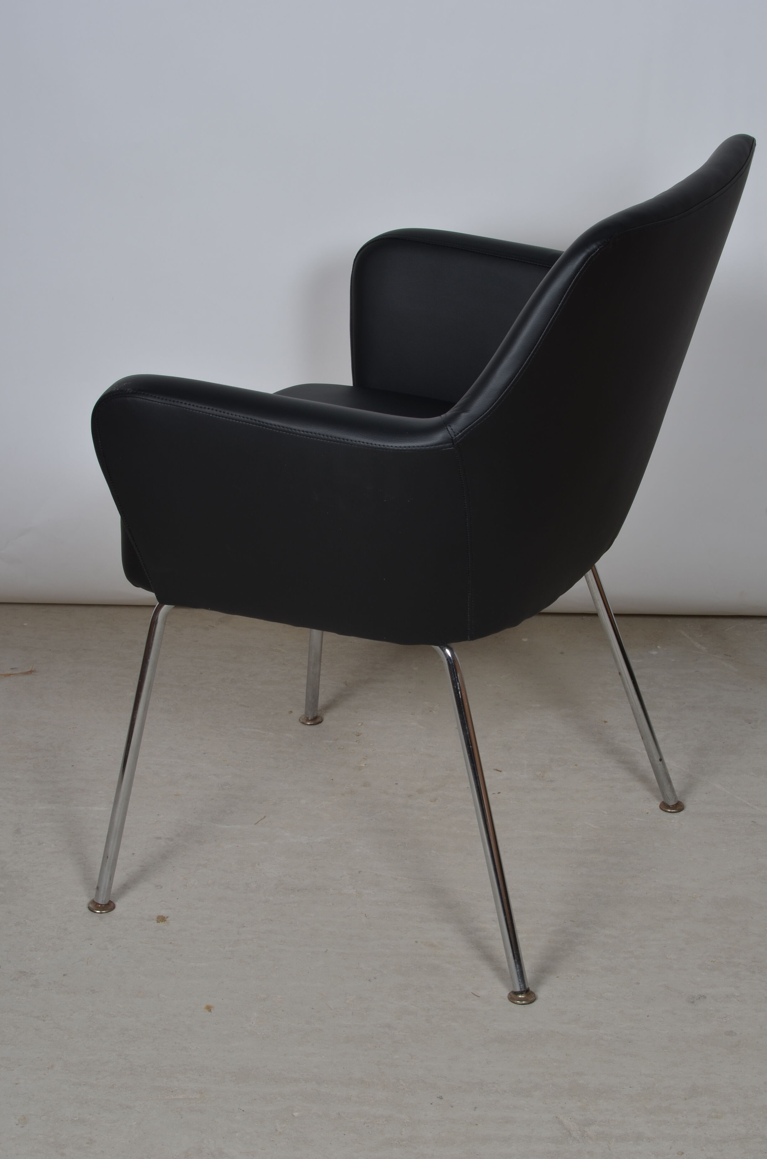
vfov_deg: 27.0
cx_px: 384
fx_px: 2408
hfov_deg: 18.1
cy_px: 580
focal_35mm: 75
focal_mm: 50
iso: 100
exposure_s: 1/125
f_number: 14
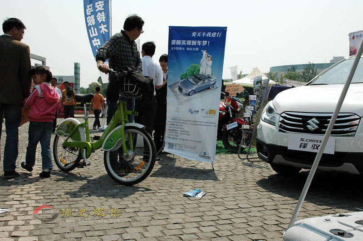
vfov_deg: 36.8
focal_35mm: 36
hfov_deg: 53.2
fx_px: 362
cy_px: 120
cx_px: 182
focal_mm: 24
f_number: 8
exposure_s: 1/640
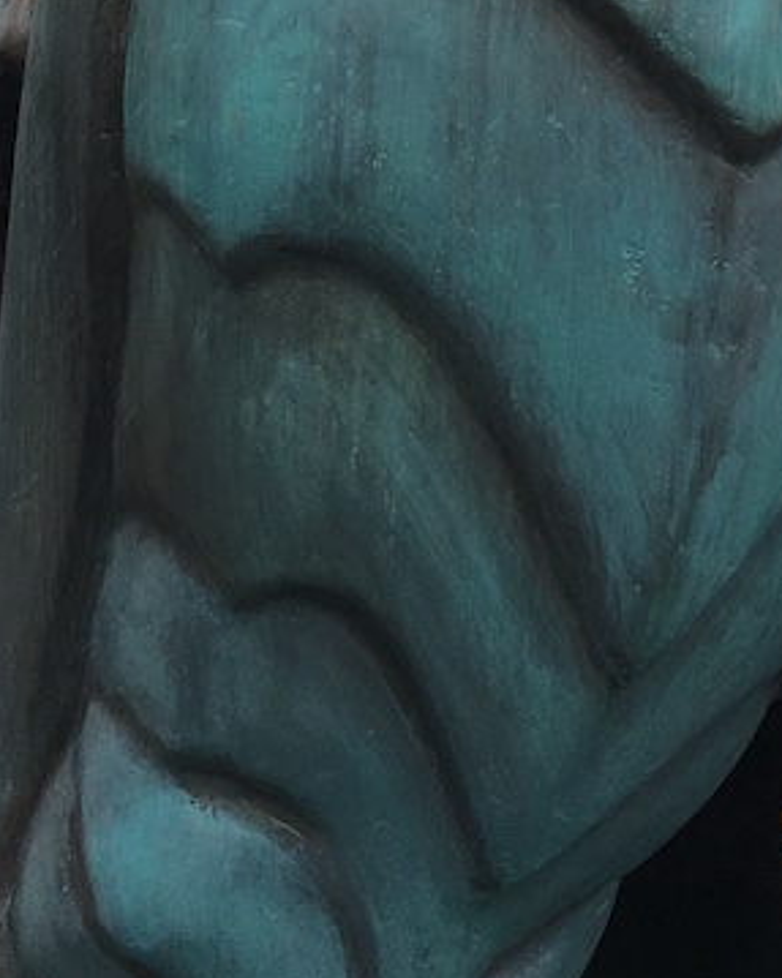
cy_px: -469
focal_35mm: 101
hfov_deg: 15.1
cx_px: 648
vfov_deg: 17.2
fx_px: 2923
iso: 25
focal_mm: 4.15
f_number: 2.2
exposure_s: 1/1832
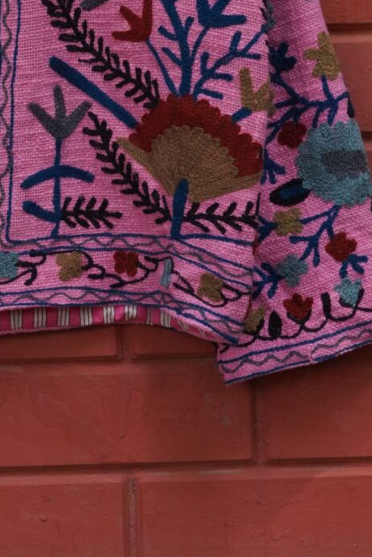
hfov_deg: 7.3
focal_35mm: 186
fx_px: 2881
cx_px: -75
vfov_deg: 10.9
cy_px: -66
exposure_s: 1/160
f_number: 7.1
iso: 500
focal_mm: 50
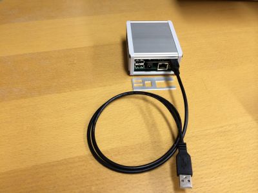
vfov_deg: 46.8
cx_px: 129
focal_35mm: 30
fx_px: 224
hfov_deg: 60.0
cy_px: 96
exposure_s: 1/30
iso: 80
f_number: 2.2
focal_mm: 4.12
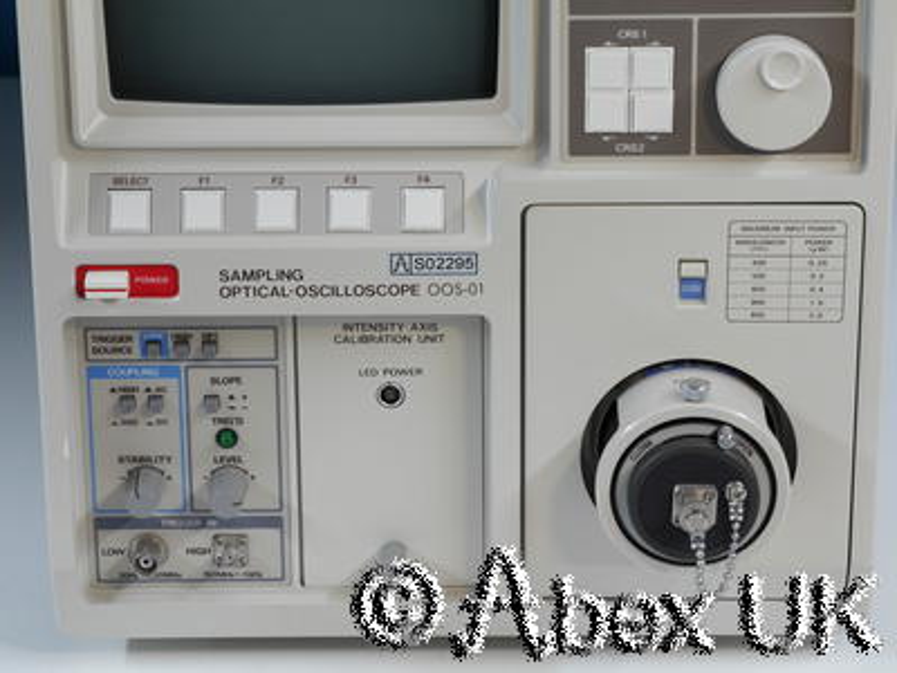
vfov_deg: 10.7
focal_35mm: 138
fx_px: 3576
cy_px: 336
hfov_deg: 14.3
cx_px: 448
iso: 200
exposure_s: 1/3.2
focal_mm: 69
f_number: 8
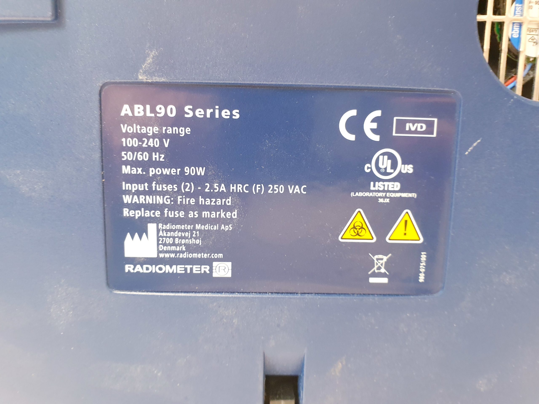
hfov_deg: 67.3
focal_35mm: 26
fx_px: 405
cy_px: 202
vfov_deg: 53.1
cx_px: 270
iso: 250
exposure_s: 1/20
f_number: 2.4
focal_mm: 4.3
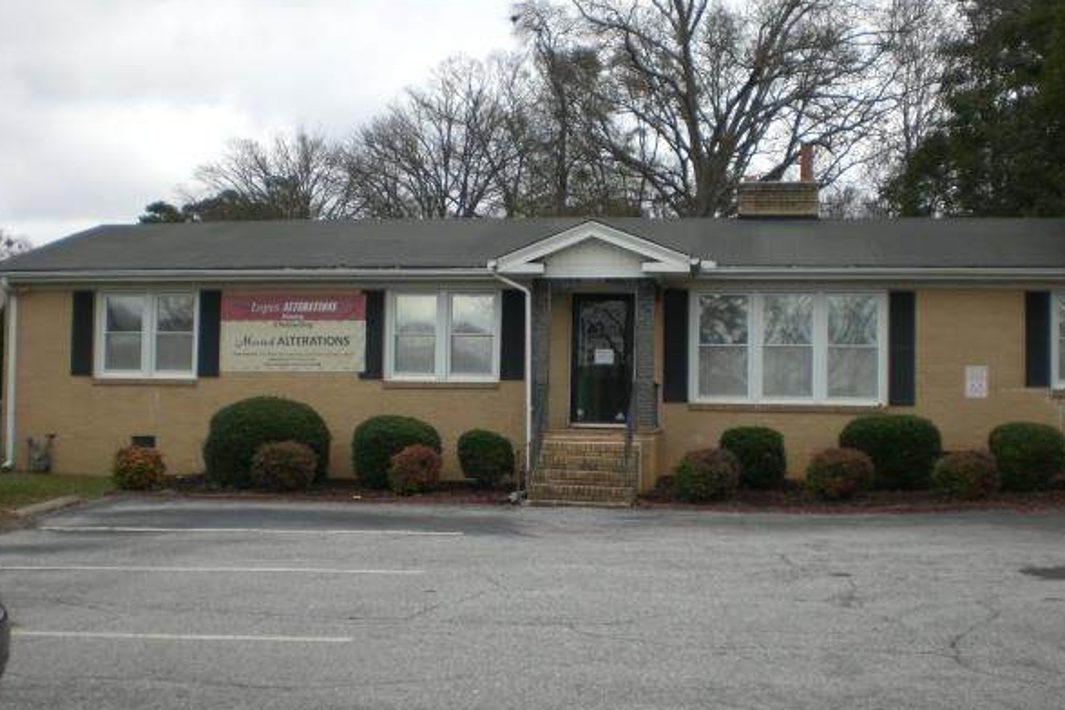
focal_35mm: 43
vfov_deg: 31.2
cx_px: 552
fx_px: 1272
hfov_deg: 45.4
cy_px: 355
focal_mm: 6.3
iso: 50
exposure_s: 1/400
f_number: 3.1
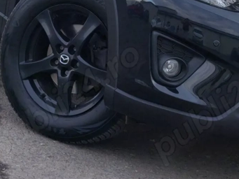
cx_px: 146
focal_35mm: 135
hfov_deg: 14.6
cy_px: -64
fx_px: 932
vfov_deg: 10.7
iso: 50
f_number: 1.6
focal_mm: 6.57
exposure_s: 1/623
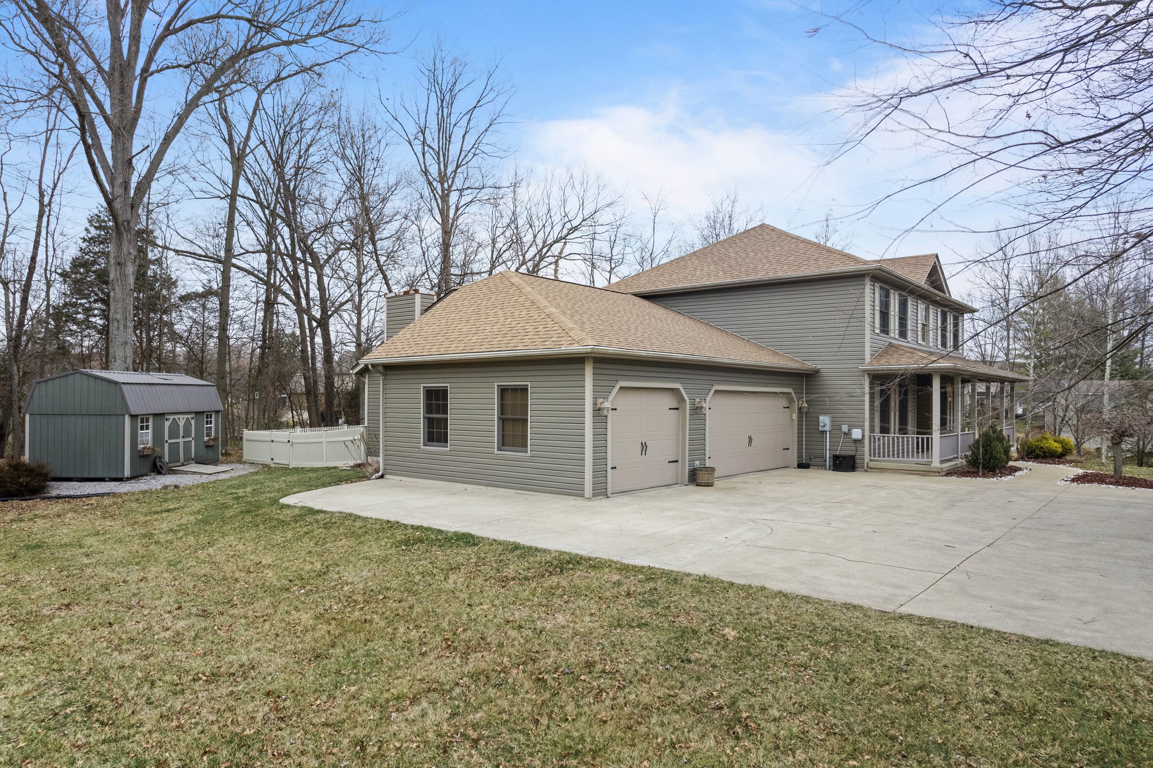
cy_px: 384
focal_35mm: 22
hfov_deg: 78.6
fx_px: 704
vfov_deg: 57.2
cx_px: 576
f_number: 2.8
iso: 100
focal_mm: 8.38
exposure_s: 1/60
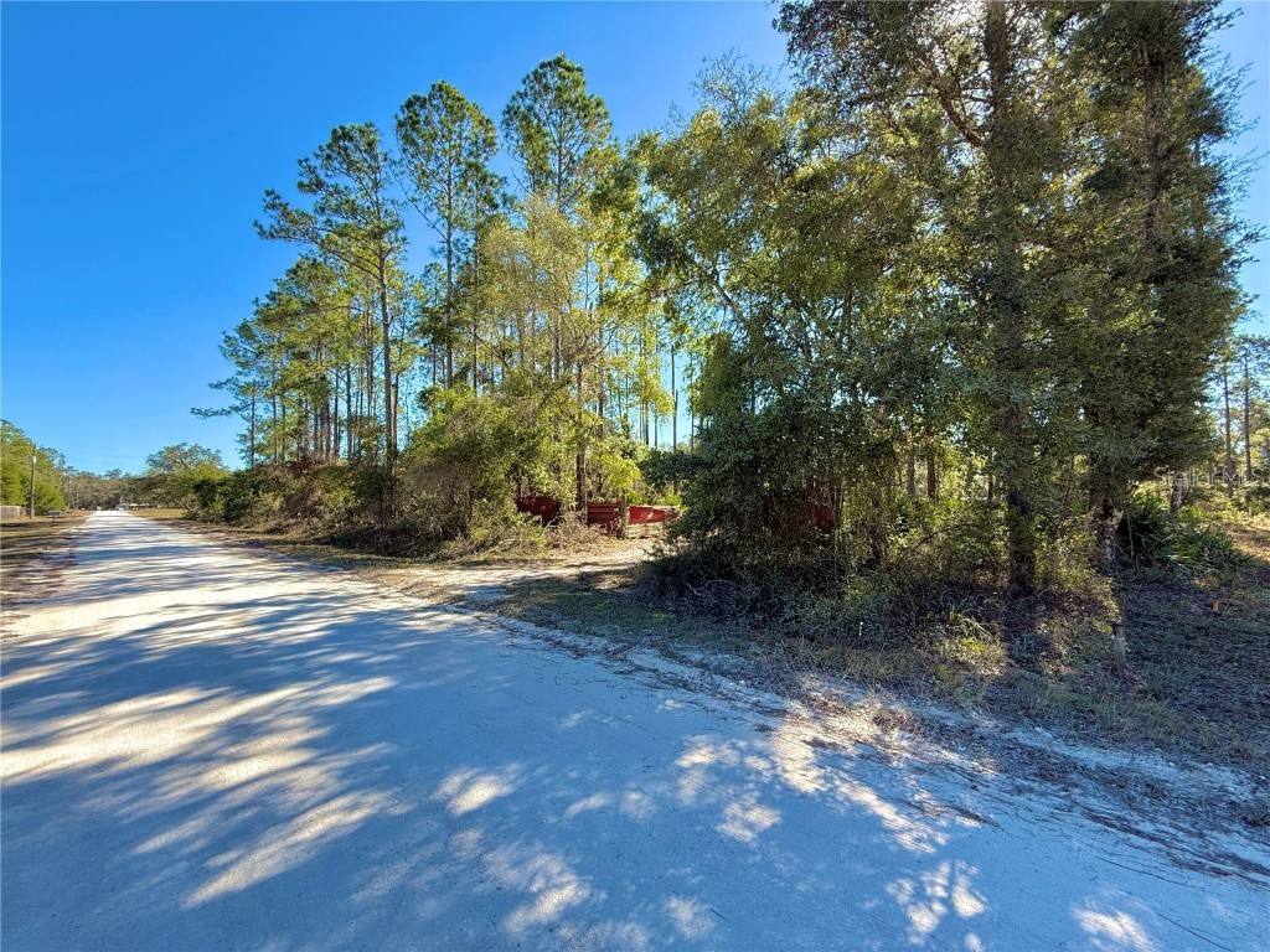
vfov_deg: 85.7
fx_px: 514
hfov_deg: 102.1
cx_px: 635
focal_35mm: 14
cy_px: 476
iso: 64
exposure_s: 1/658
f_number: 2.2
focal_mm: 2.22
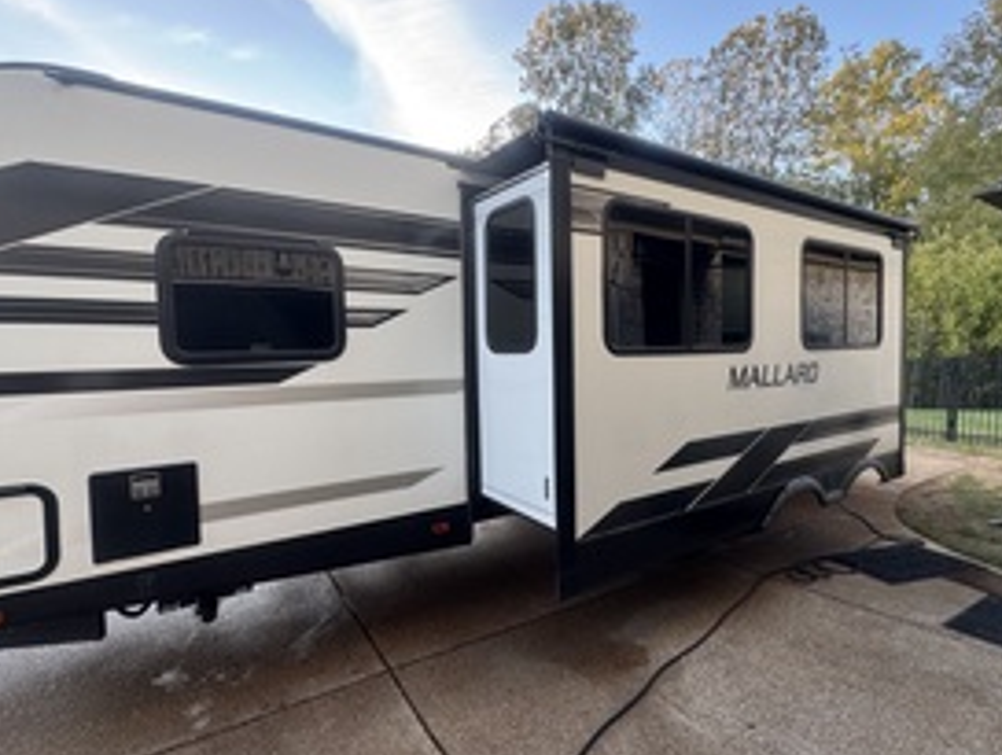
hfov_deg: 87.6
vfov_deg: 71.8
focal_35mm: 18
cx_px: 512
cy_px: 370
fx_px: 522
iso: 100
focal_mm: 2.22
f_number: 2.2
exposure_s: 1/99
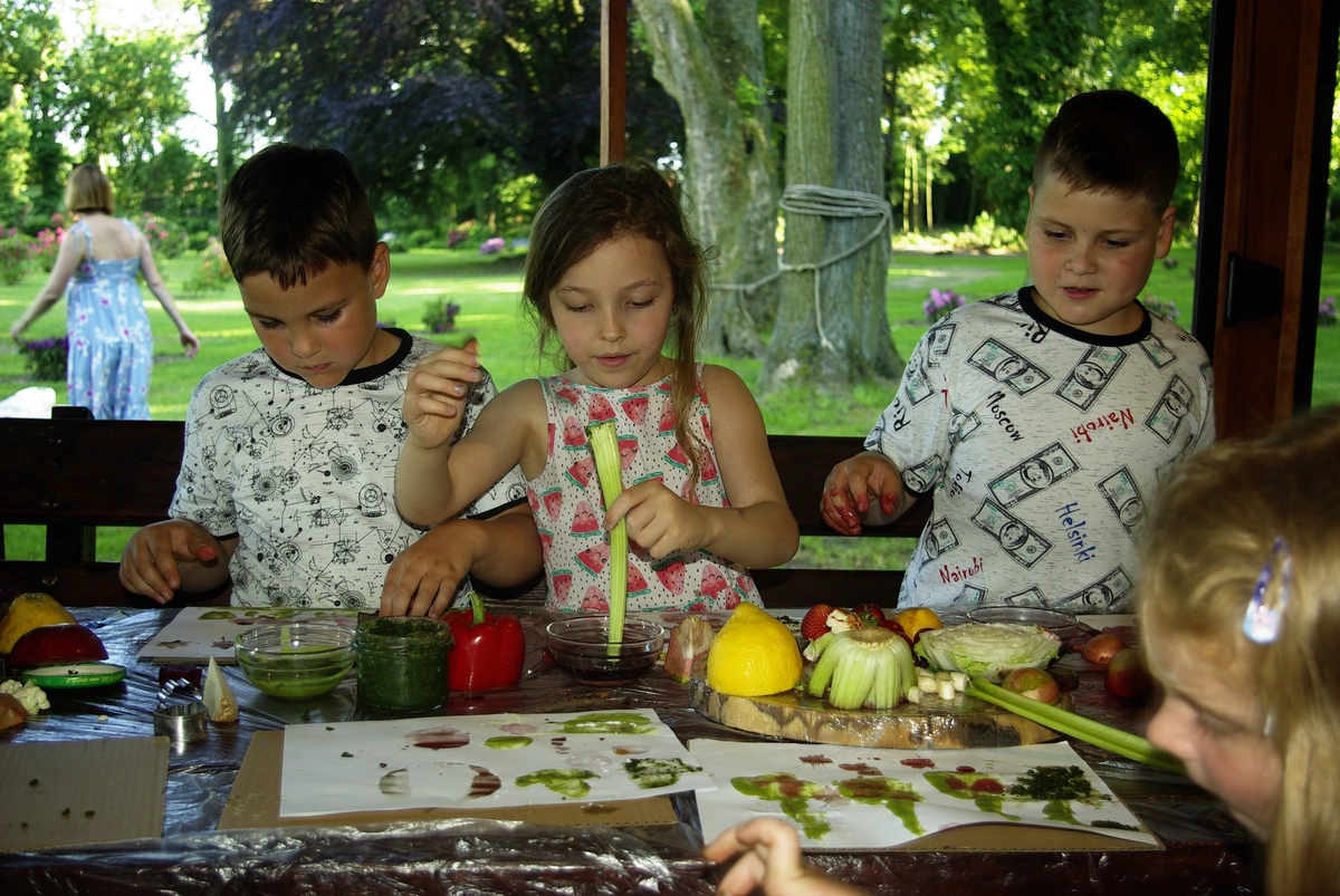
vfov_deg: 34.3
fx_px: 1453
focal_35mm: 39
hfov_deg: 49.5
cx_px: 670
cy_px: 448
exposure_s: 1/50
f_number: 4
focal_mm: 26
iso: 200
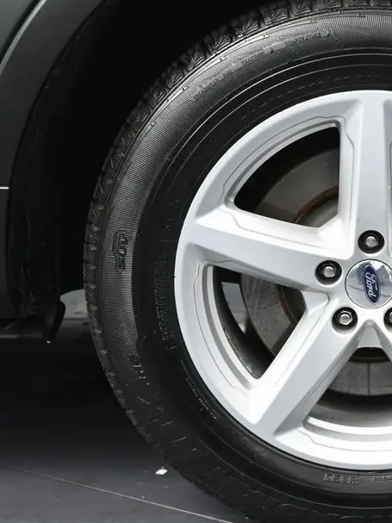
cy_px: 249
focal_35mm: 61
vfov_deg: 31.8
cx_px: 379
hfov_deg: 23.2
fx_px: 919
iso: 1000
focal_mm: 25
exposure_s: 1/125
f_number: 4.2
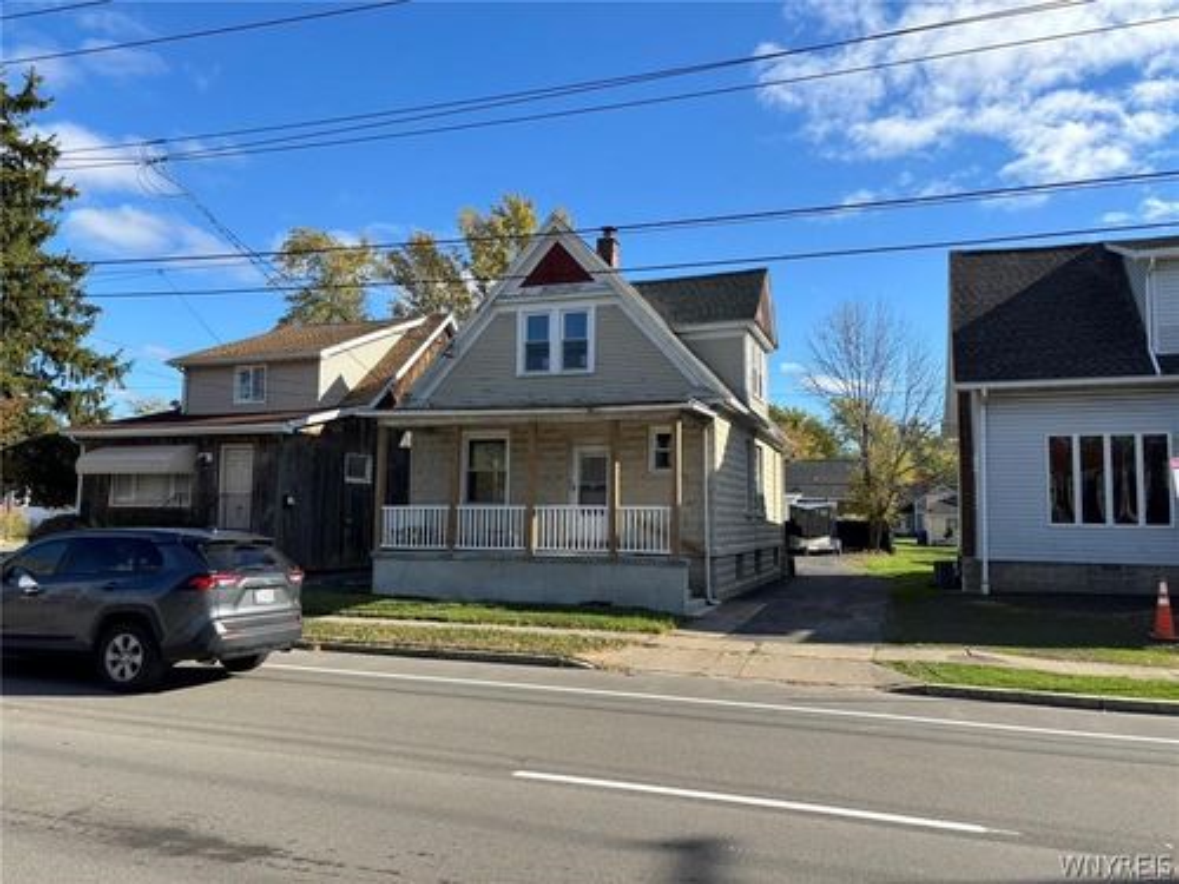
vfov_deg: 53.1
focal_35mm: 26
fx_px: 886
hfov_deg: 67.3
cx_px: 590
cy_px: 442
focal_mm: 5.96
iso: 50
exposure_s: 1/2062
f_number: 1.6
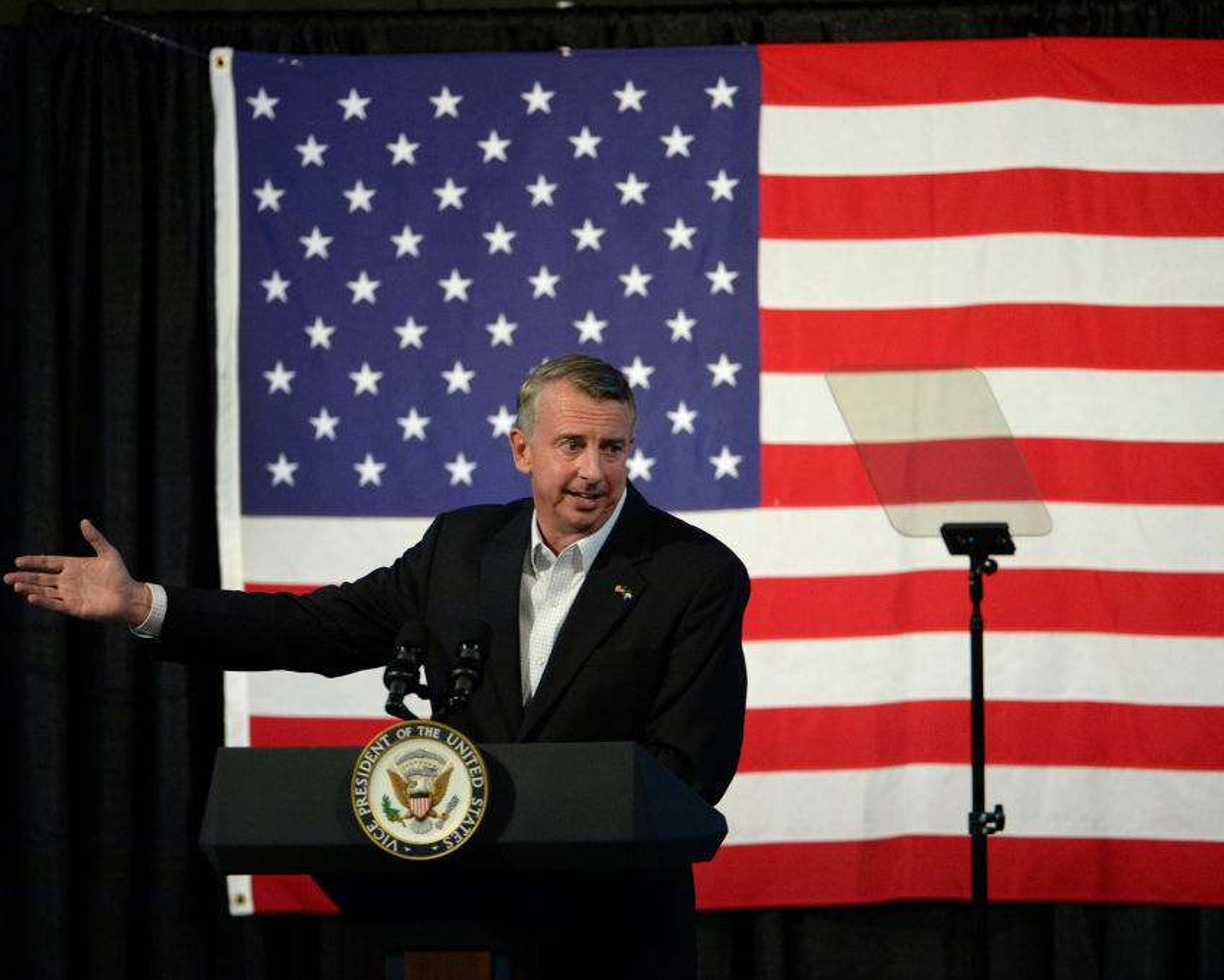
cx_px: 577
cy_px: 489
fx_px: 16416
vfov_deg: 3.4
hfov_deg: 4.3
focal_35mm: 453
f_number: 4
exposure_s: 1/400
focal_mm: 400
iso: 4000
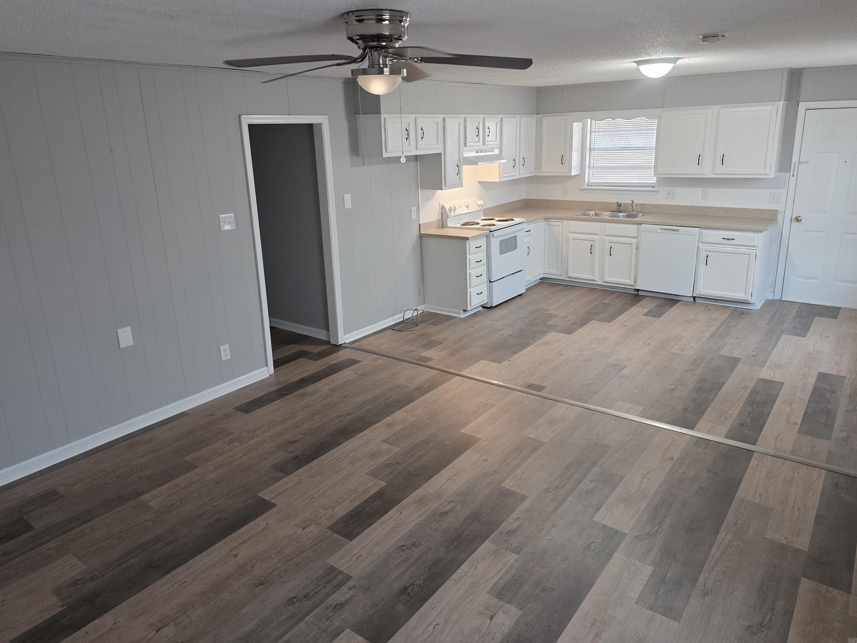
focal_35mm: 24
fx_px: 594
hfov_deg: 71.6
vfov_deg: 56.8
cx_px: 430
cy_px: 308
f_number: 1.7
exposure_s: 1/120
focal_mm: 6.3
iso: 250
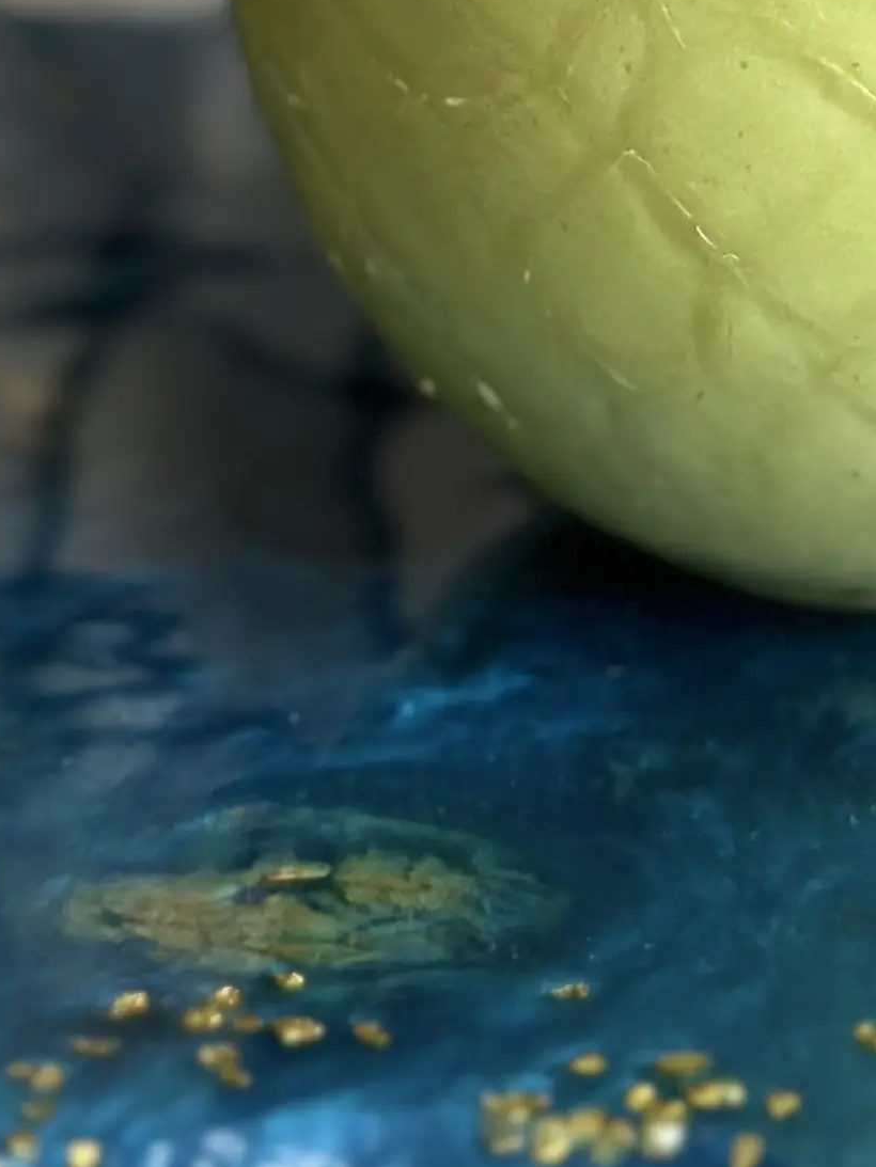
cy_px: -596
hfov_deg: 8.3
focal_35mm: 177
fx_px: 5971
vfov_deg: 10.8
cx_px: 903
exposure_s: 1/121
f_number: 1.78
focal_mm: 6.86
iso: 125
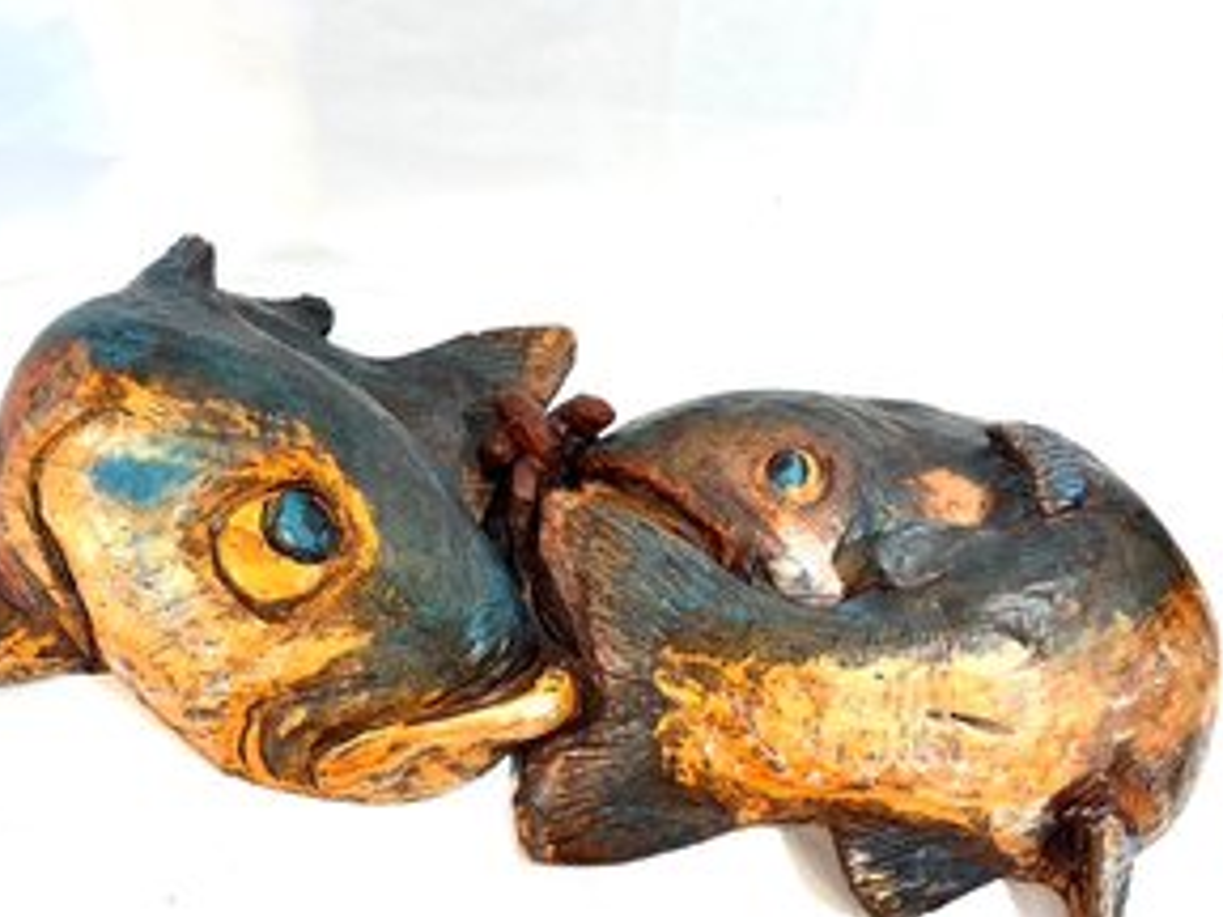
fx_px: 1095
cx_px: 524
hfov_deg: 58.1
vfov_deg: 45.4
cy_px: 469
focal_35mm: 31
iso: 64
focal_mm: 5.96
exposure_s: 1/120
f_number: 1.6
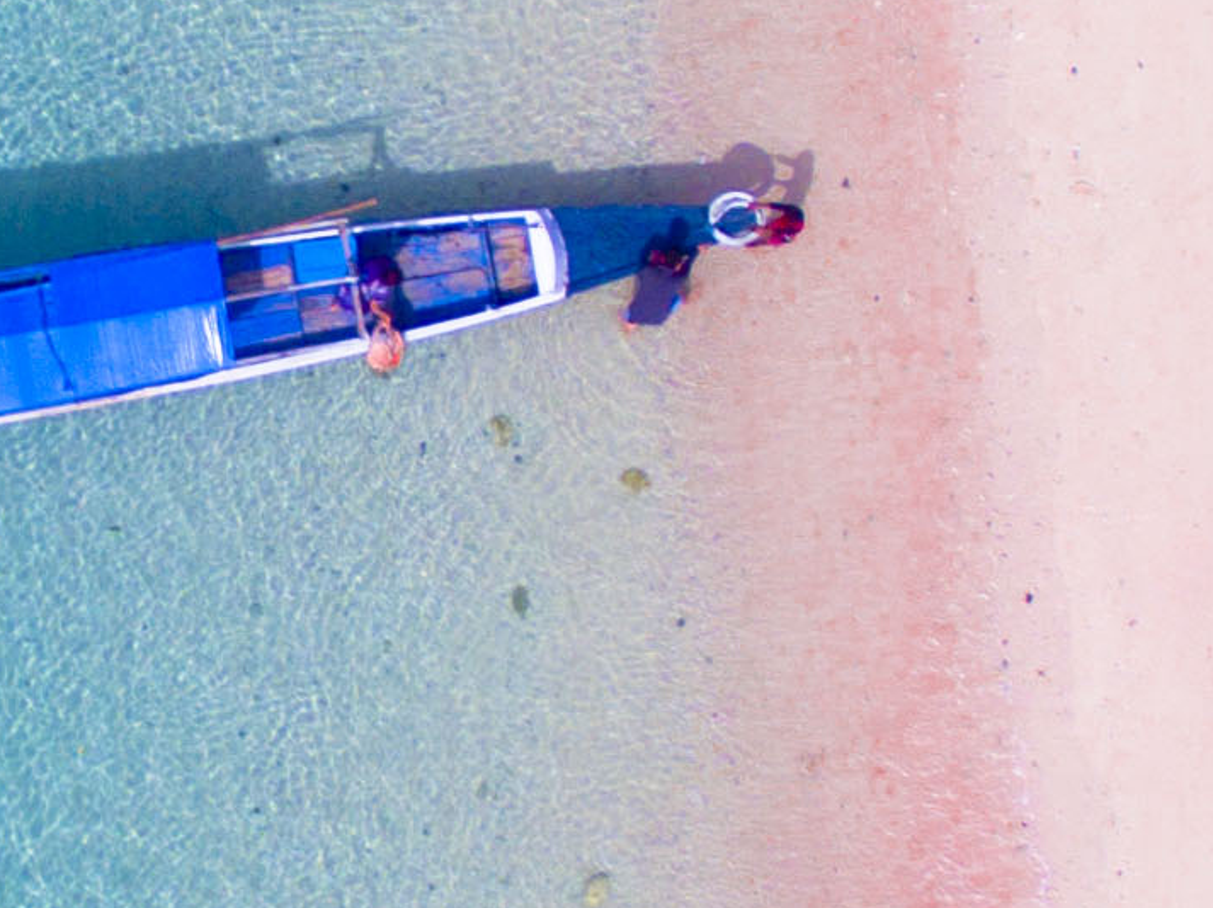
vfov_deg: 13.2
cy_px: 318
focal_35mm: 112
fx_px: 3923
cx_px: 134
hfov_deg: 17.3
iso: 100
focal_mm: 3.61
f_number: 2.8
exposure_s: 1/1150
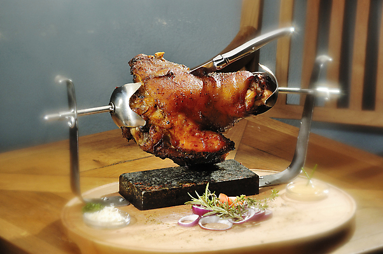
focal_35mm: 150
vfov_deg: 9.1
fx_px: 1594
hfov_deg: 13.7
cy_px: 127
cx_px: 192
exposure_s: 1/100
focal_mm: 100
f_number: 14
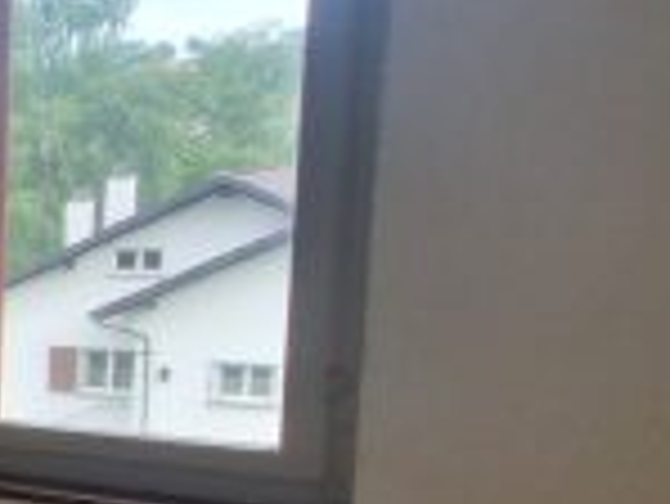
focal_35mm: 61
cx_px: -805
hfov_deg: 17.0
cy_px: 340
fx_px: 1182
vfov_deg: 23.9
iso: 100
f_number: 2.2
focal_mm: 2.2
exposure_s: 1/100
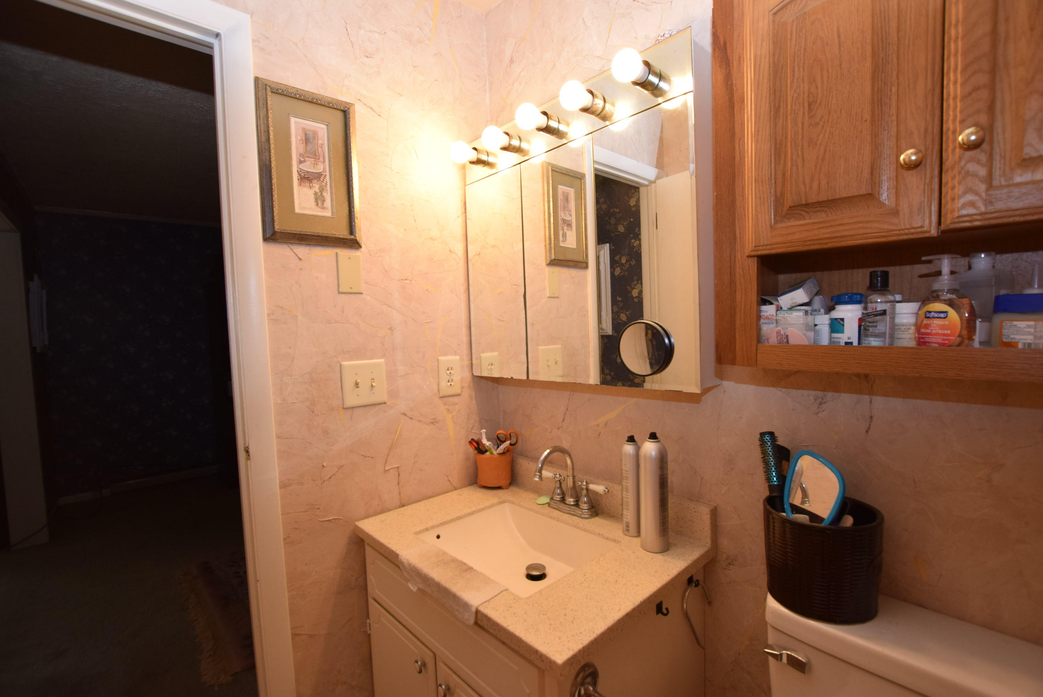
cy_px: 348
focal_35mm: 15
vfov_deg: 77.4
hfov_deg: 100.3
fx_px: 435
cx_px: 522
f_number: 5
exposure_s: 1/100
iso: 800
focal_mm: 10
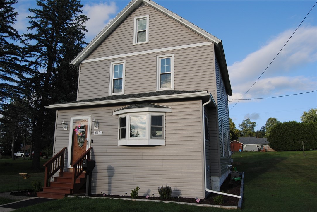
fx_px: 238
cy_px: 106
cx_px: 158
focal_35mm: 27
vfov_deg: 48.0
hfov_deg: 67.3
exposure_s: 1/250
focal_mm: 18
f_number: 8
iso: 100
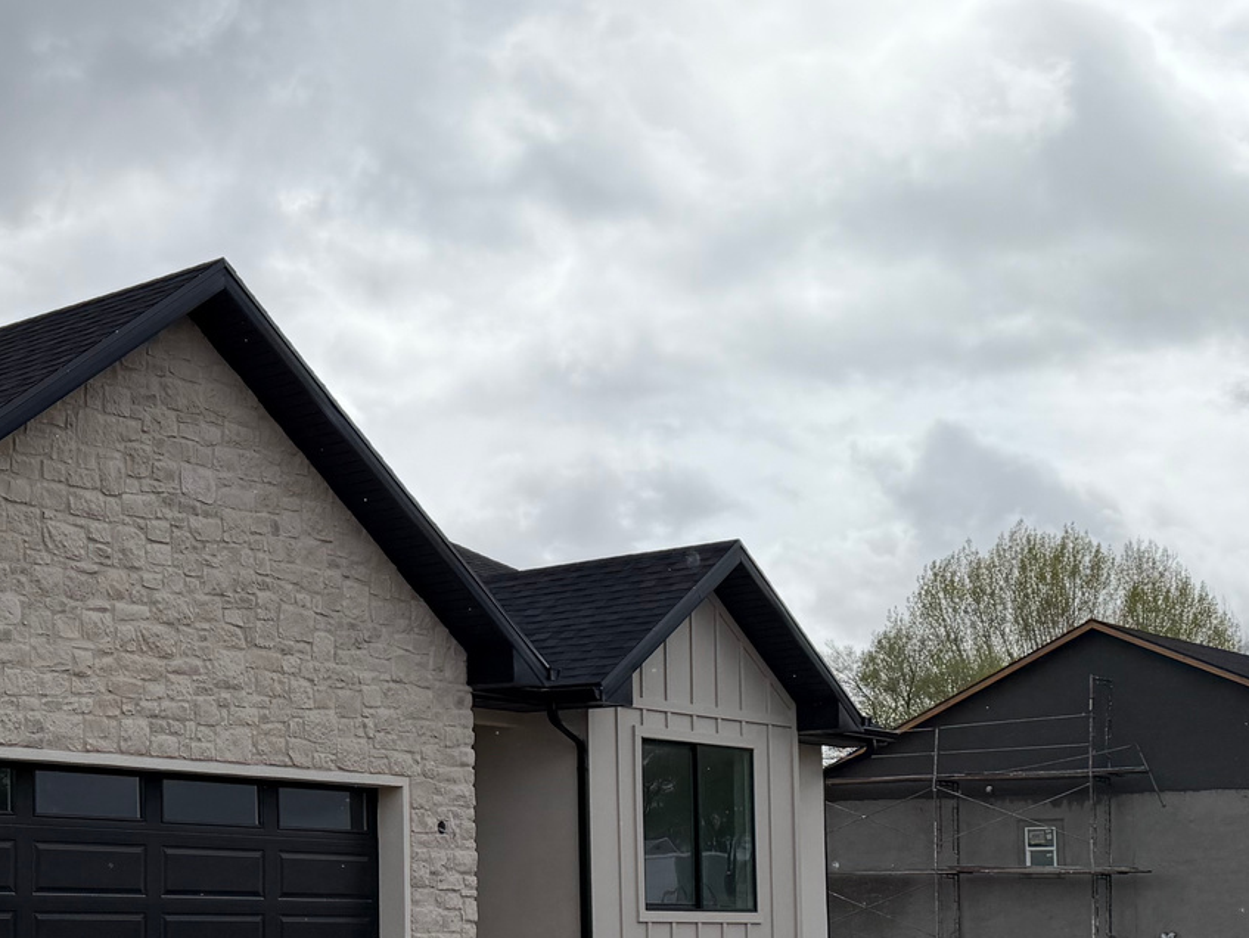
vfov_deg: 24.9
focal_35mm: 58
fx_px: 2094
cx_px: -100
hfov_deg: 30.1
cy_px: 708
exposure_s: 1/8130
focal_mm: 6.76
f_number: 1.78
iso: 80
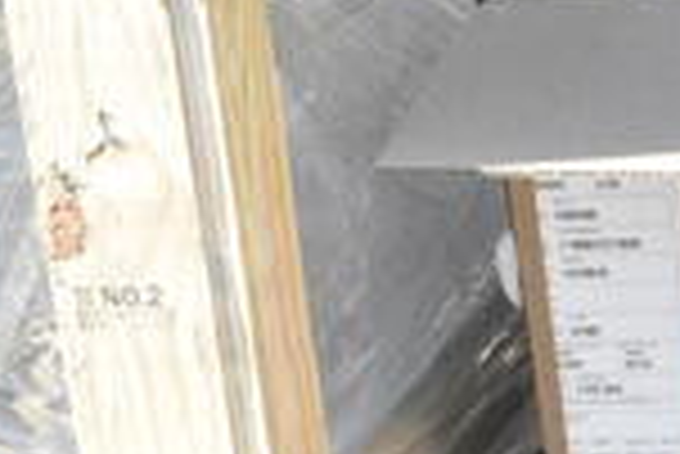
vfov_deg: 9.0
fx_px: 2855
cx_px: 1243
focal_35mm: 151
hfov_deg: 12.4
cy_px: 571
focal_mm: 25
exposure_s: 1/800
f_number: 14
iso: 6400
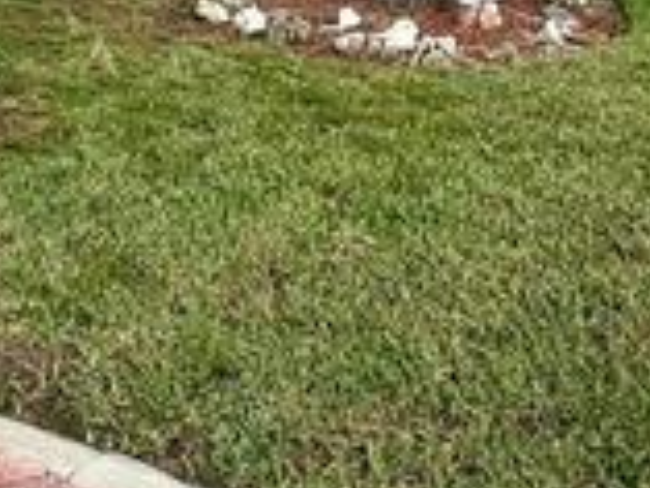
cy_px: -273
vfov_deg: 21.1
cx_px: 240
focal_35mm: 57
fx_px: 1071
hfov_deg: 33.6
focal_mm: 2.22
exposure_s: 1/1125
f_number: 2.2
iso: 50
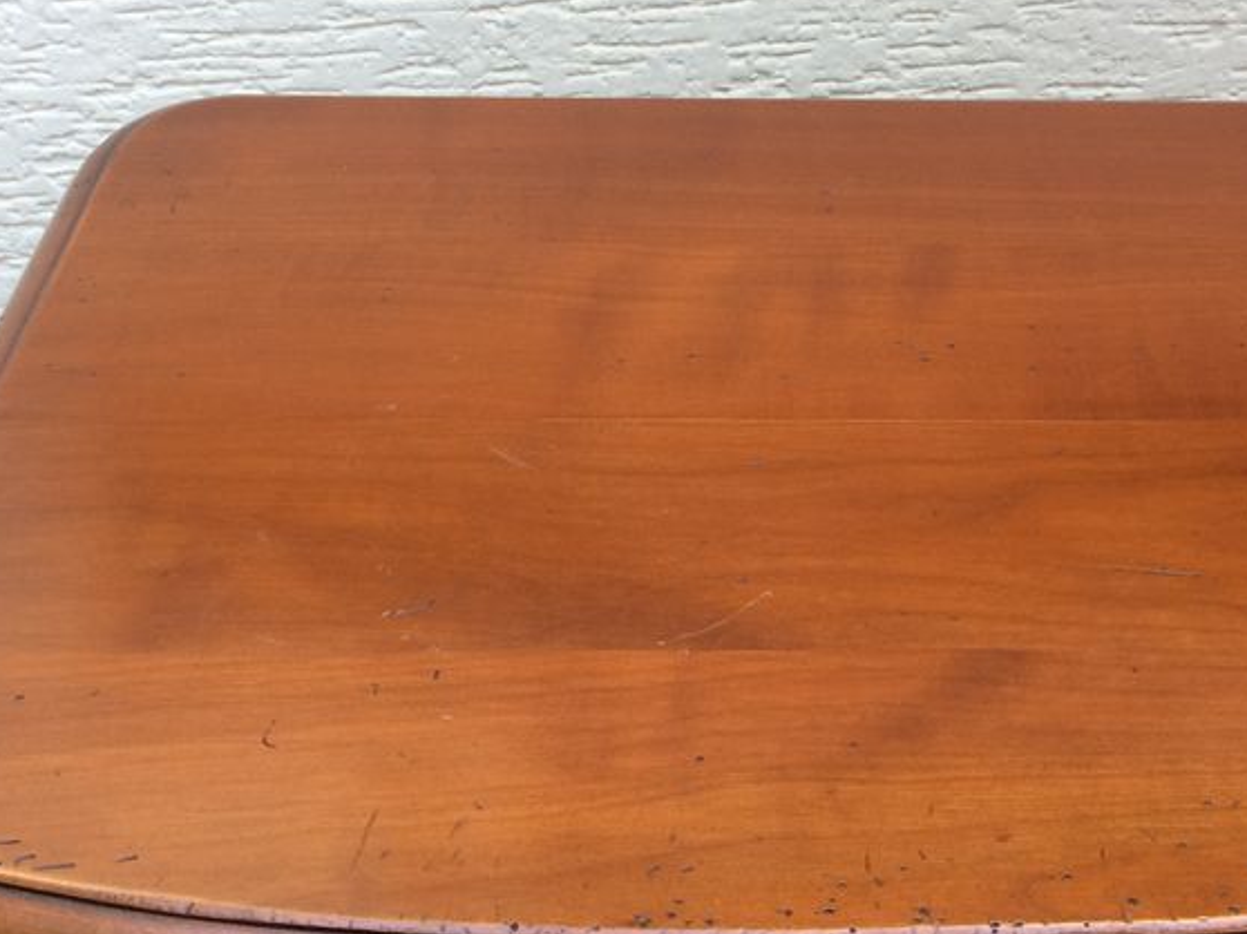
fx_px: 1872
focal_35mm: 52
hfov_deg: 36.6
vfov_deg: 27.7
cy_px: 270
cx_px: 784
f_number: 2.2
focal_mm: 4.15
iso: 40
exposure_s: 1/33
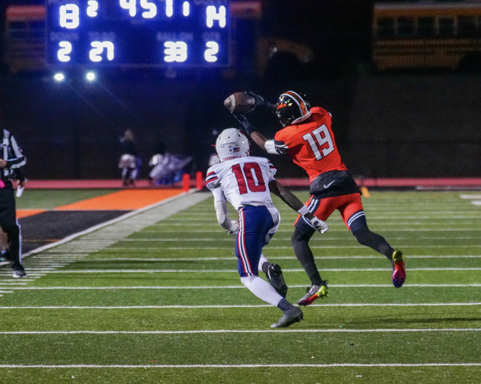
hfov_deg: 11.9
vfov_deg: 9.5
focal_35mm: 162
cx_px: 260
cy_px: 192
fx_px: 2306
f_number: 4
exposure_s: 1/640
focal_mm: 143
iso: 6400
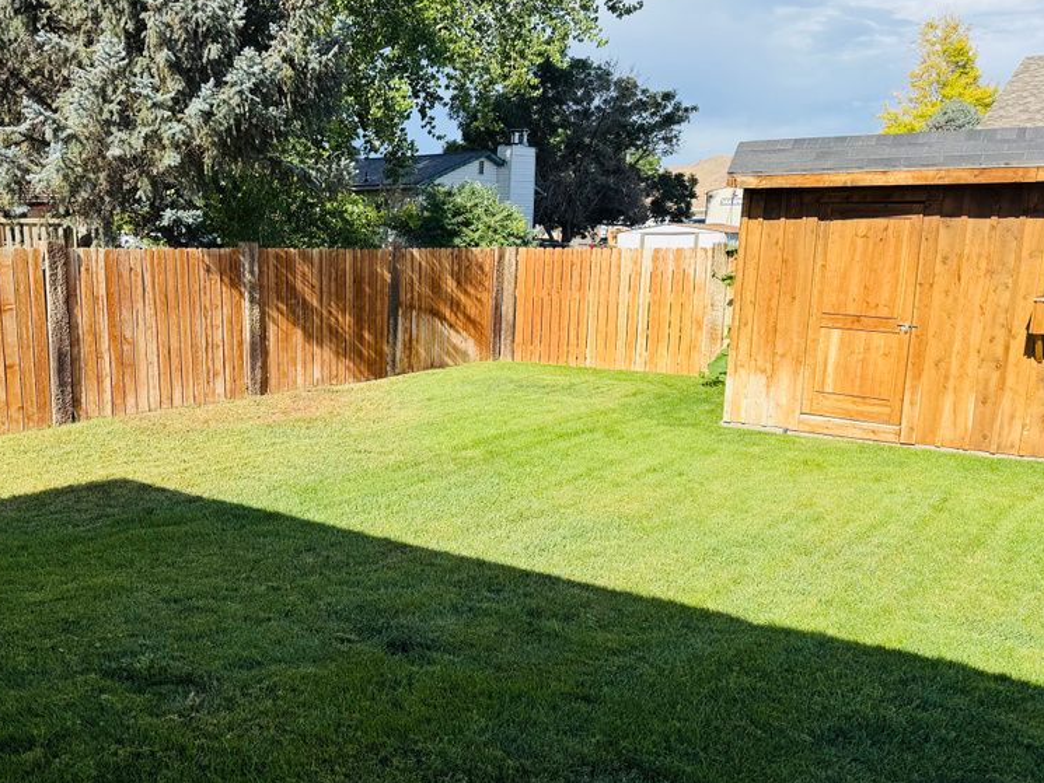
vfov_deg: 42.9
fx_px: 995
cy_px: 429
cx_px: 363
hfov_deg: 54.4
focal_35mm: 33
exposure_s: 1/2611
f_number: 1.78
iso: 80
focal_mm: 6.76
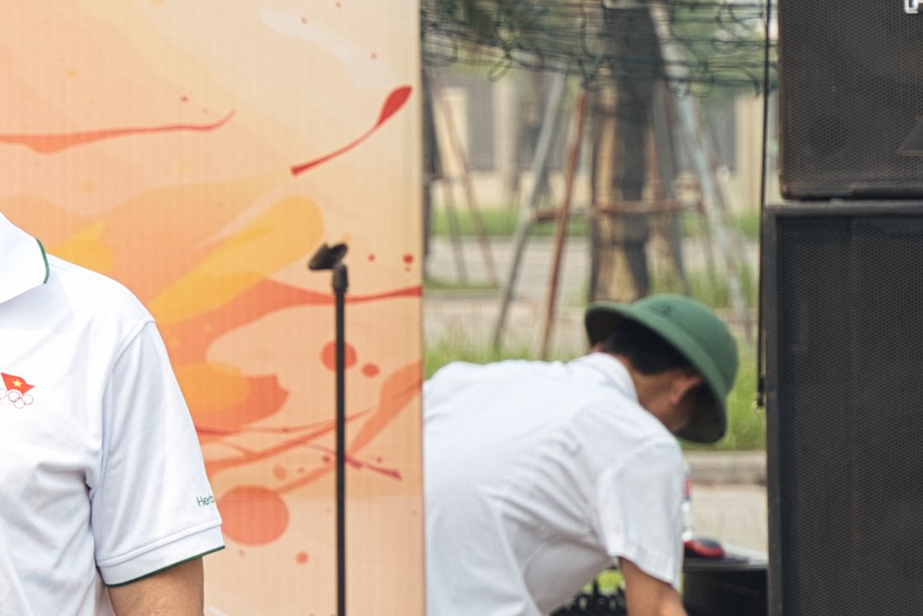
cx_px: -1472
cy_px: 133
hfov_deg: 7.1
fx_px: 6919
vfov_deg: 5.1
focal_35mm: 270
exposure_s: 1/640
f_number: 3.5
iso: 160
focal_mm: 48.7
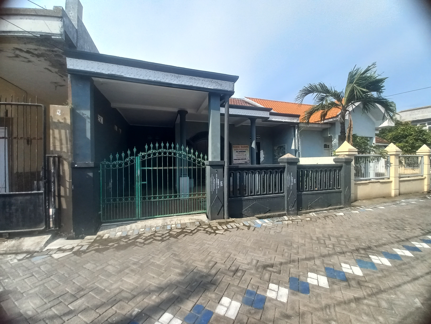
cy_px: 162
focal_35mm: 13
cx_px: 216
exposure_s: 1/1221
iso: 40
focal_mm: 1.42
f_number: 2.2
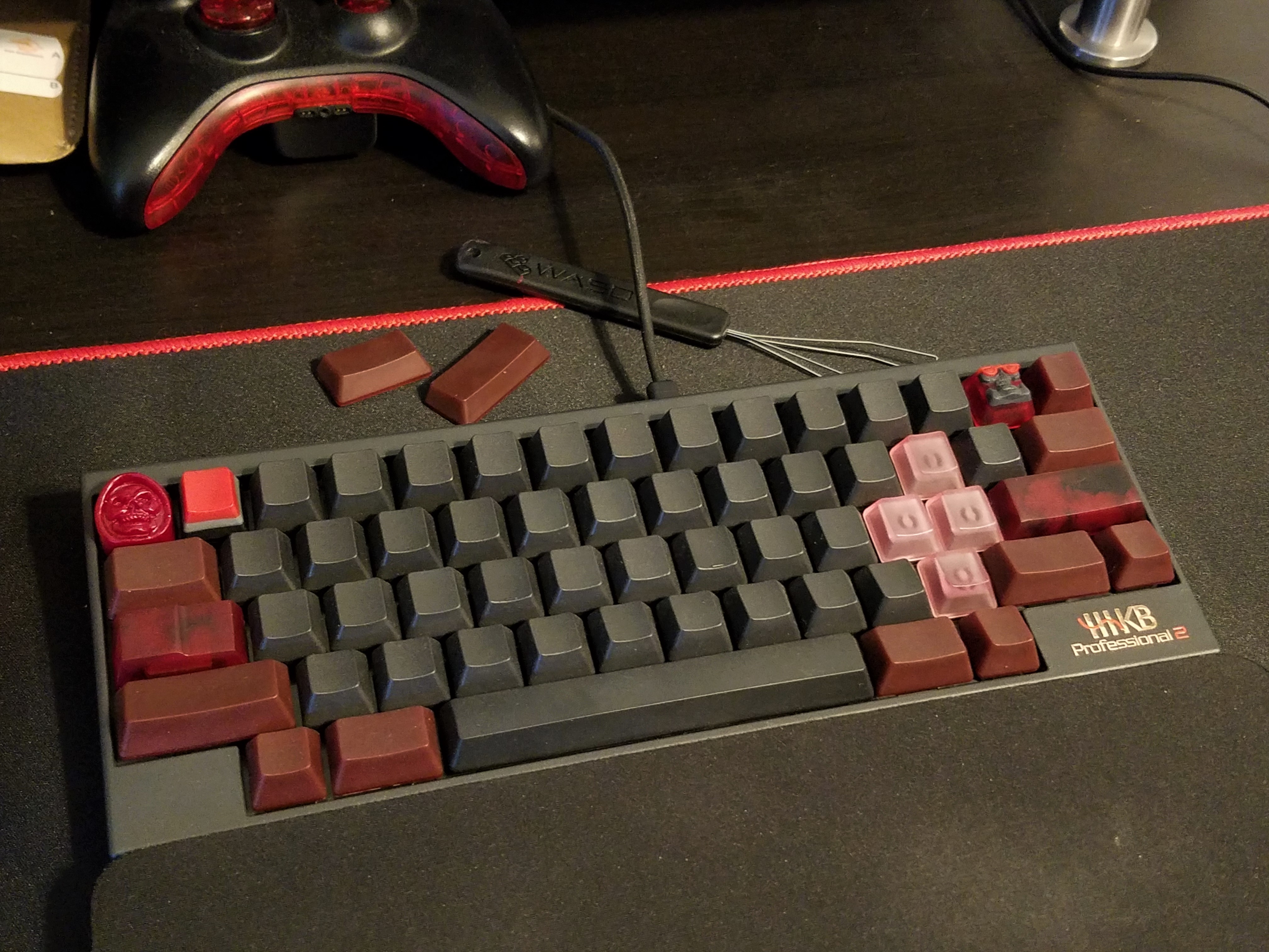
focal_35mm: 26
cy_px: 476
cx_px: 634
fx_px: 953
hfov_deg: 67.3
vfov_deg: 53.1
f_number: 1.7
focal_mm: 4.2
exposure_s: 1/10
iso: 320
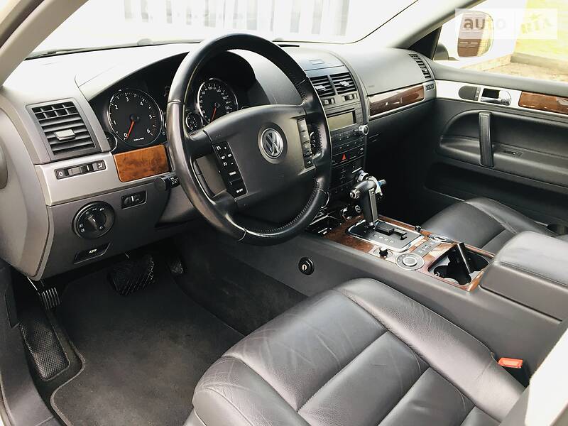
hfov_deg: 61.7
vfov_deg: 48.2
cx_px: 284
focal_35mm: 29
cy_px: 213
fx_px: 476
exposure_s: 1/33
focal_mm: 4.2
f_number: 2.2
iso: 25
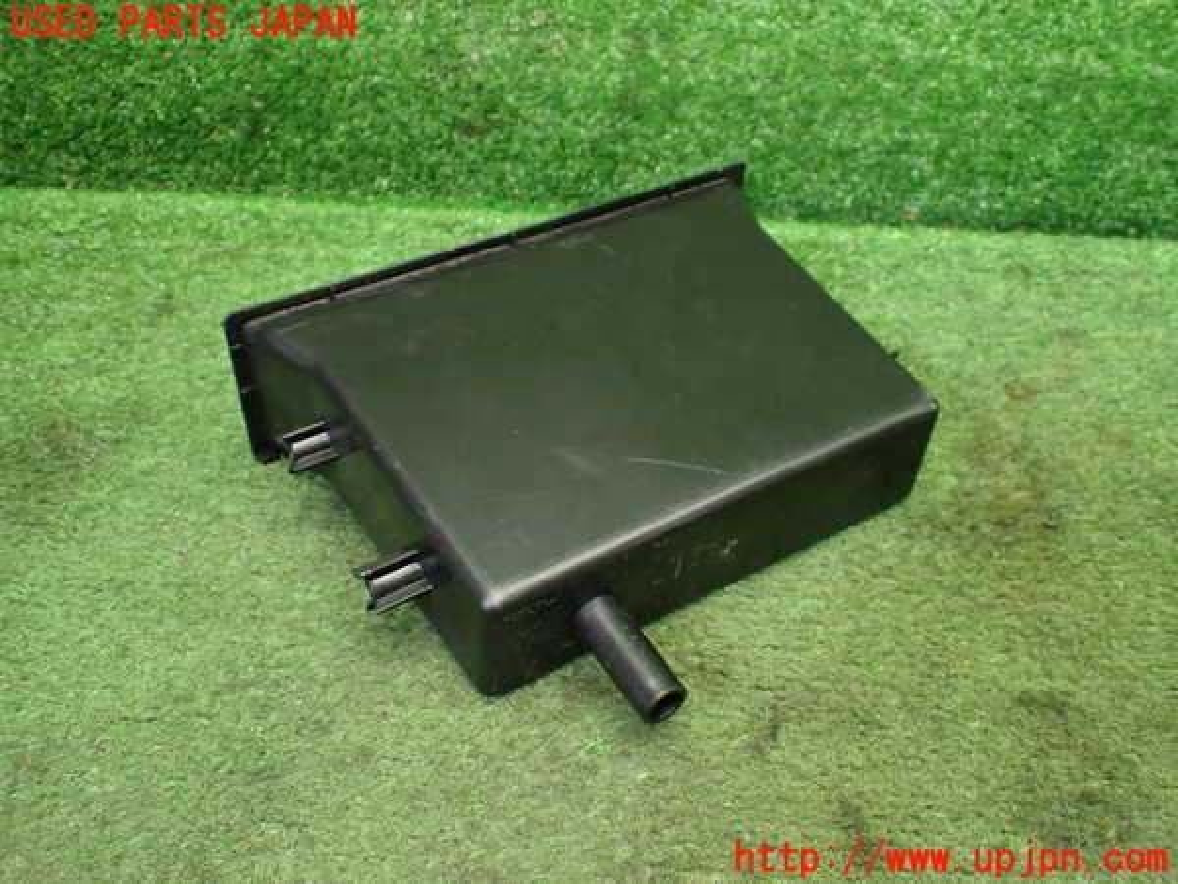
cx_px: 589
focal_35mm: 32
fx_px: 1089
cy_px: 442
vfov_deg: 44.2
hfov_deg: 56.8
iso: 800
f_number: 2.4
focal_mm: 5.79
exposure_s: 1/80
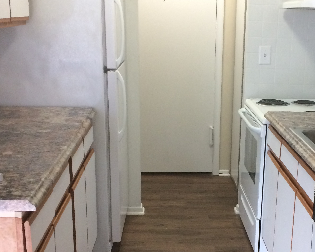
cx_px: 227
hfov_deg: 32.0
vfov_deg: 26.0
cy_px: 175
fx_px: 541
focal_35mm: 58
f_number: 2.2
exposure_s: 1/30
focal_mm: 4.15
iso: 160
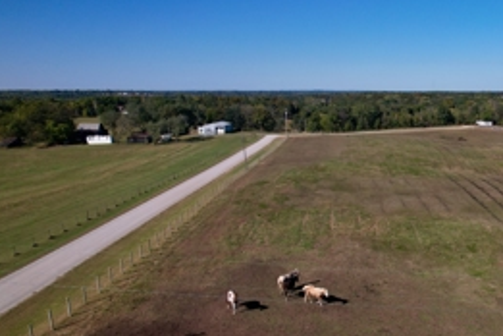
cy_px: 182
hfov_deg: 46.8
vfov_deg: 35.0
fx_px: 531
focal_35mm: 38
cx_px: 432
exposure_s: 1/100
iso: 100
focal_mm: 8.38
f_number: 2.8
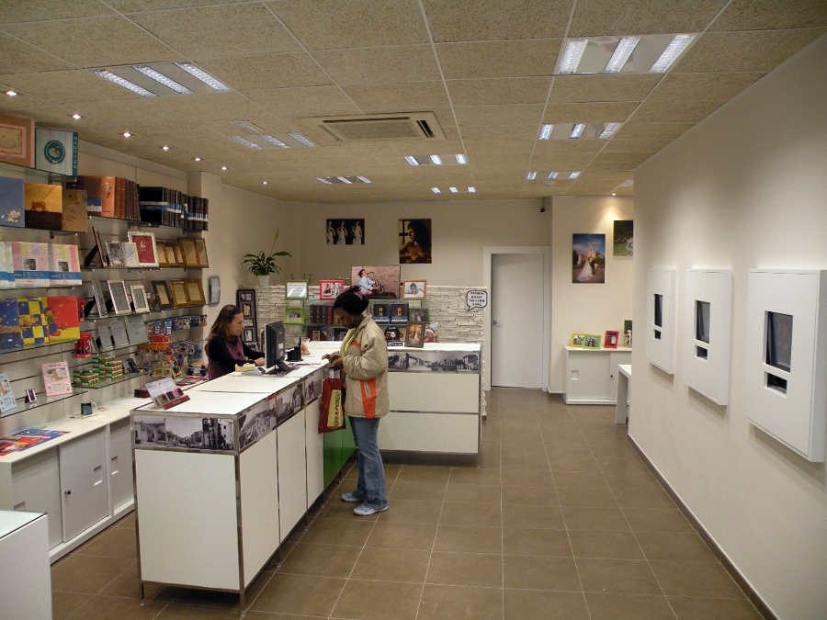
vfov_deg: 51.4
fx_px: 645
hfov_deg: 65.3
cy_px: 310
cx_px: 414
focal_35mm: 27
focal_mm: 4.7
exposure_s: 1/59.8
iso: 131
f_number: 2.8
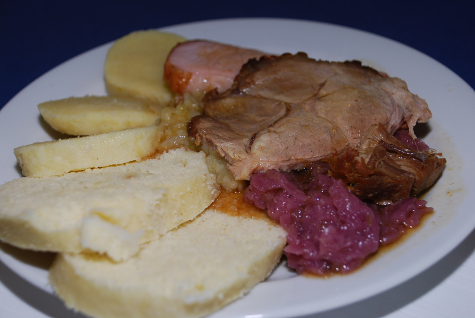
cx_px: 238
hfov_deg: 28.0
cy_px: 159
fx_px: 951
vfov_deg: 19.0
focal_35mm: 72
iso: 200
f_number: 4.8
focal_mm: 48
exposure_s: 1/60
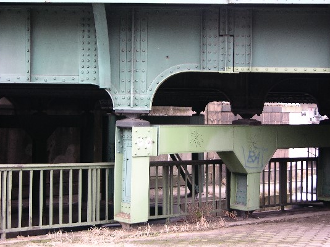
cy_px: 121
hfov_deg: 25.3
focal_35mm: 77
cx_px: 173
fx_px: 734
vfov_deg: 19.1
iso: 50
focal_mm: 17.8
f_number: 3.3
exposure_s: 1/14.1
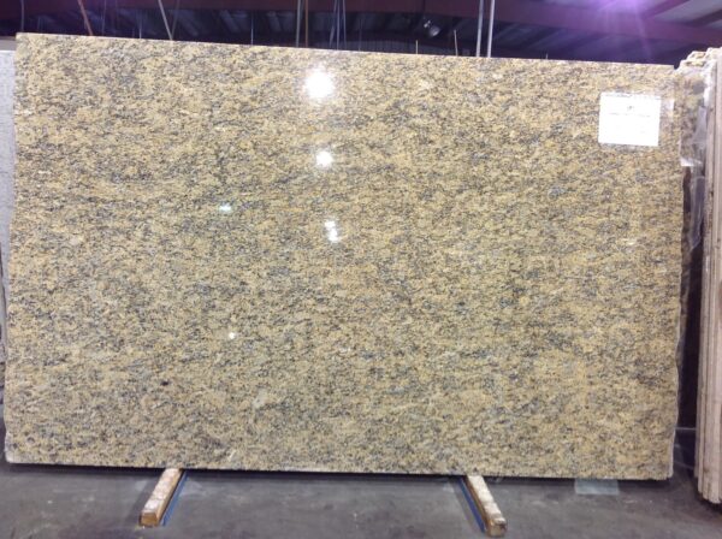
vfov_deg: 40.6
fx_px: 729
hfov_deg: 52.7
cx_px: 361
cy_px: 270
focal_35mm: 35
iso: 50
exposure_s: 1/17
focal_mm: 4.28
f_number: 2.4
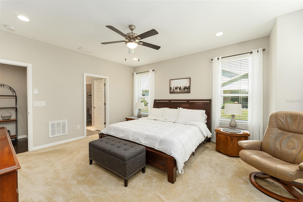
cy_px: 101
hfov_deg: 104.3
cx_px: 152
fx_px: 118
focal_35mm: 14
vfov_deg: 81.2
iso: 400
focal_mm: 14
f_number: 7.1
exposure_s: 1/20
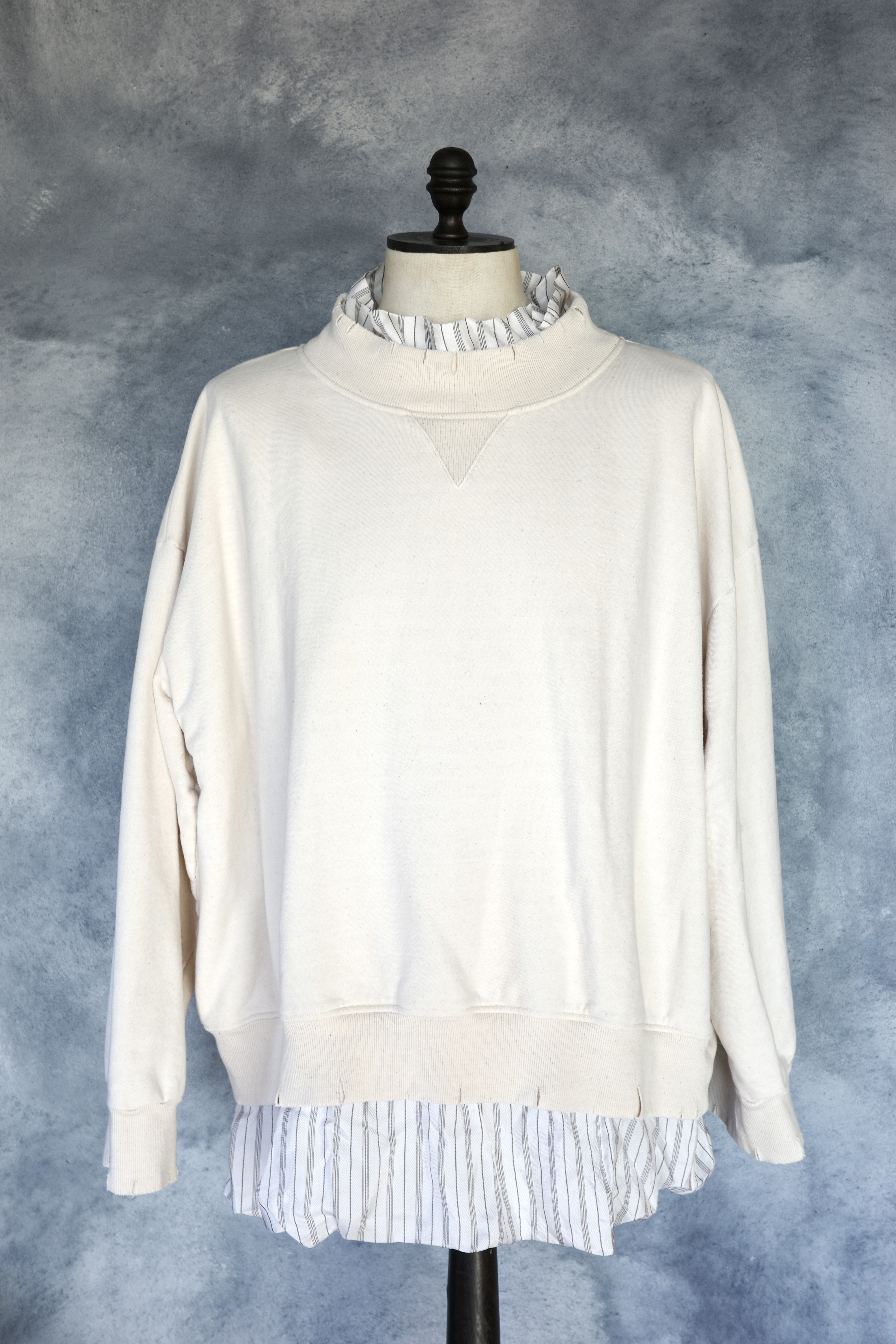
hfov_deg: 33.4
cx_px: 448
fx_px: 1493
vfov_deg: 48.5
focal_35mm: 40
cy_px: 672
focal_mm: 26
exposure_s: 1/25
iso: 100
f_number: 5.6
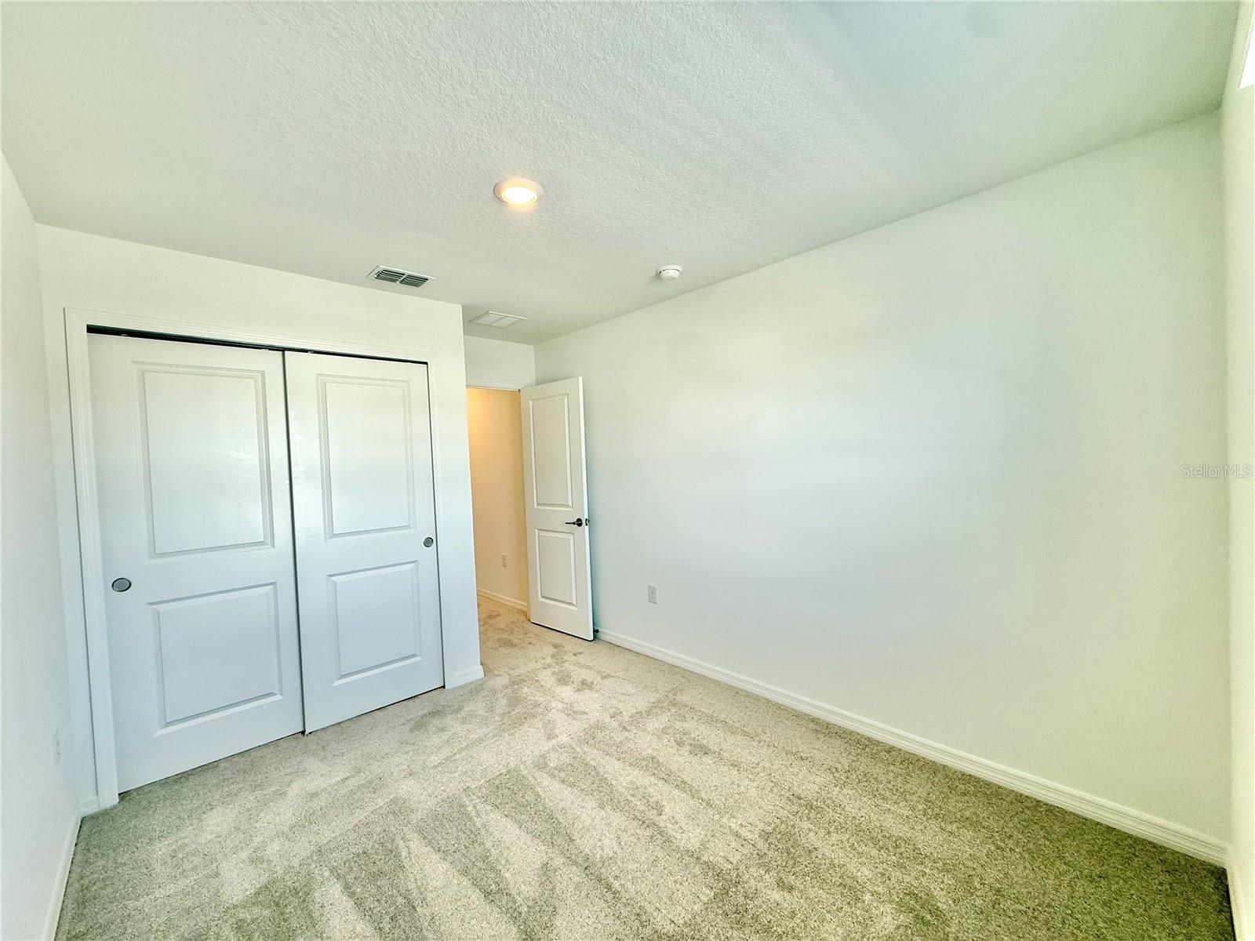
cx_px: 628
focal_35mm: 14
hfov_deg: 102.1
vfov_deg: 85.7
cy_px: 470
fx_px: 508
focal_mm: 2.22
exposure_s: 1/120
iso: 80
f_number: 2.2
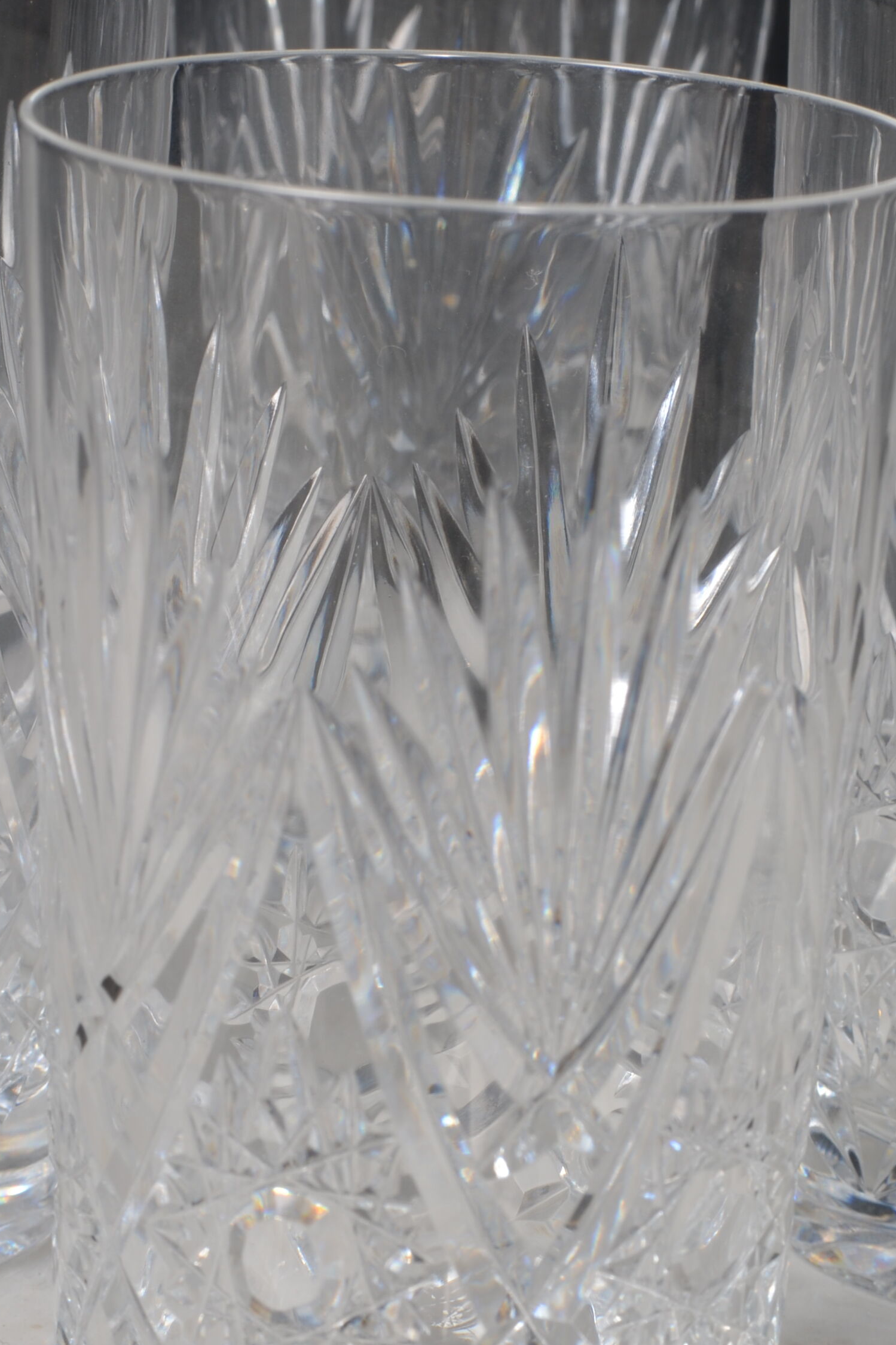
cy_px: 1016
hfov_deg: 11.1
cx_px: 397
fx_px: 4592
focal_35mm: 123
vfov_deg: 16.6
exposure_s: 1/100
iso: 100
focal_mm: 50
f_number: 14
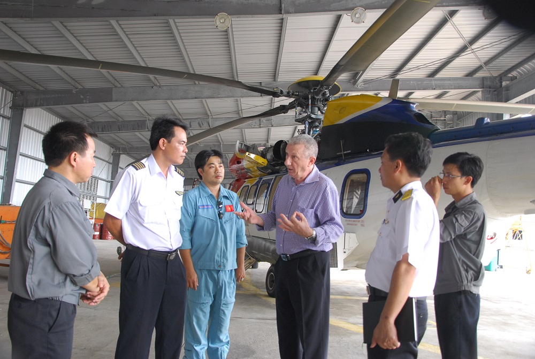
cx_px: 268
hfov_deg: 59.4
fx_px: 469
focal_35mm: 32
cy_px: 180
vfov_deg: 41.9
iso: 320
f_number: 4.5
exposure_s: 1/80
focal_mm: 21
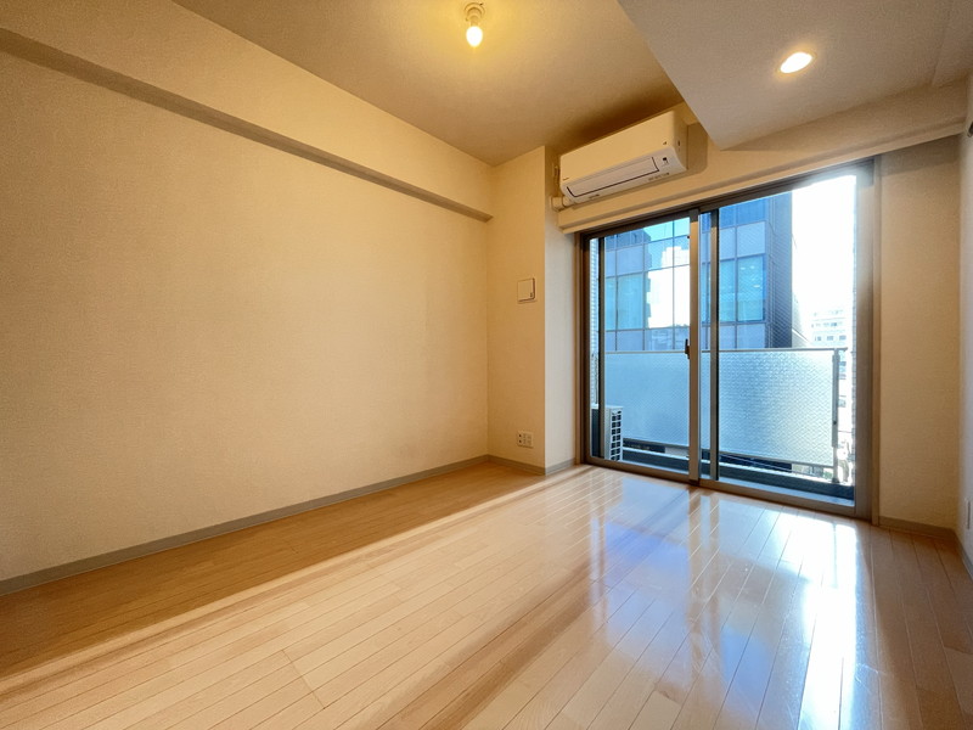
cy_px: 365
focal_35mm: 14
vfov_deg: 85.7
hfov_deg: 102.1
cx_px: 486
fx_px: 394
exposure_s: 1/50
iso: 200
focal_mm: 1.55
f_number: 2.4
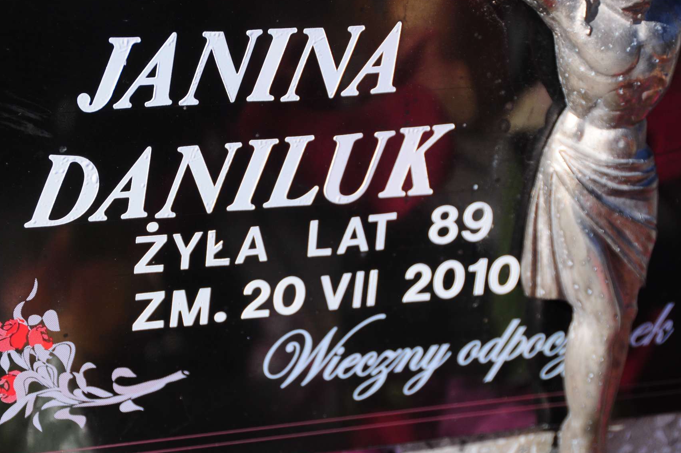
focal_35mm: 180
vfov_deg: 7.6
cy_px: 222
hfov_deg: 11.5
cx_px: 291
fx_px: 3394
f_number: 7.1
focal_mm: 95
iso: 320
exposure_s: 1/800
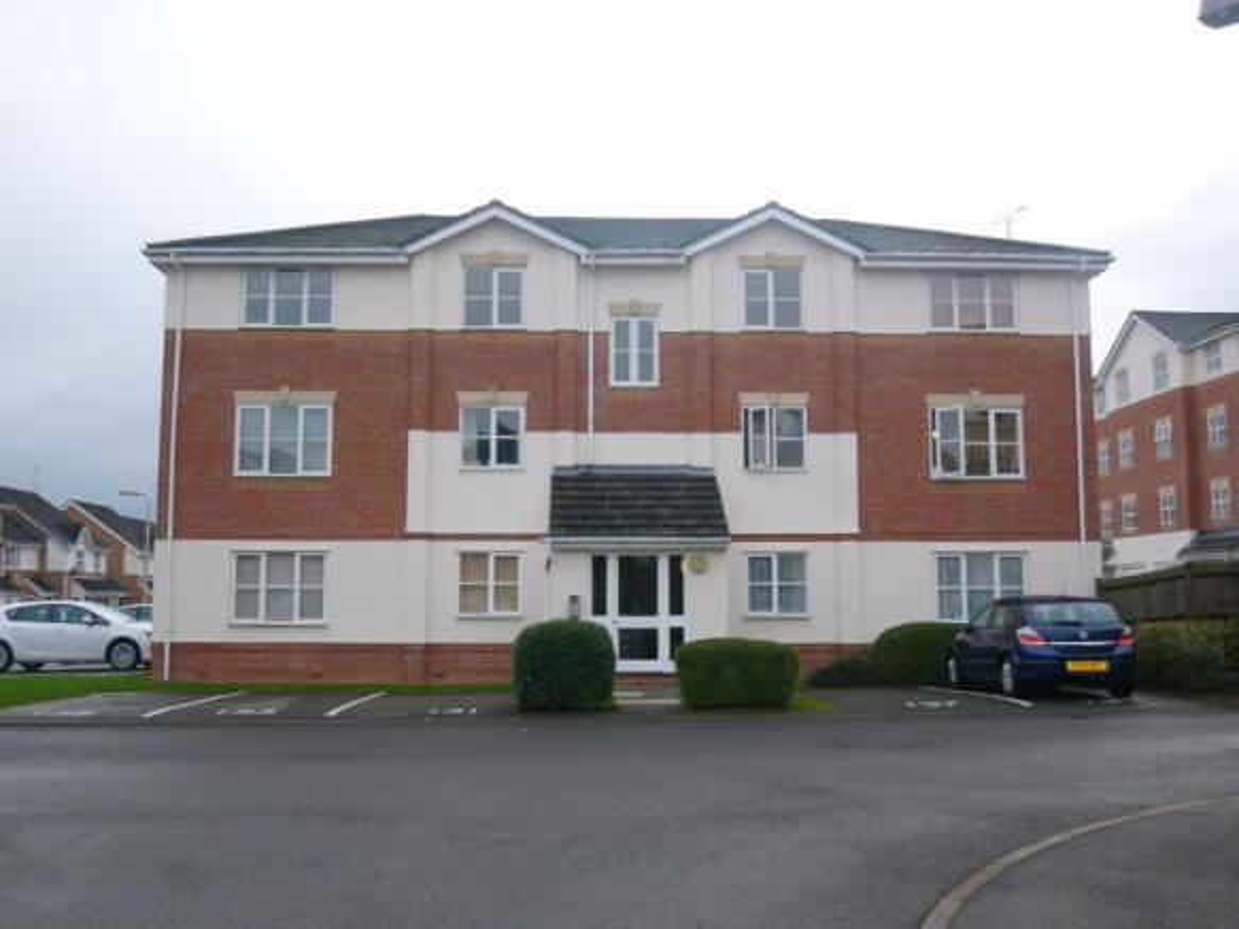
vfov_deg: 42.9
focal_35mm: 33
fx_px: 1181
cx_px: 620
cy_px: 464
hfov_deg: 55.4
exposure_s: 1/400
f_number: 2.6
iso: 100
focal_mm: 5.8
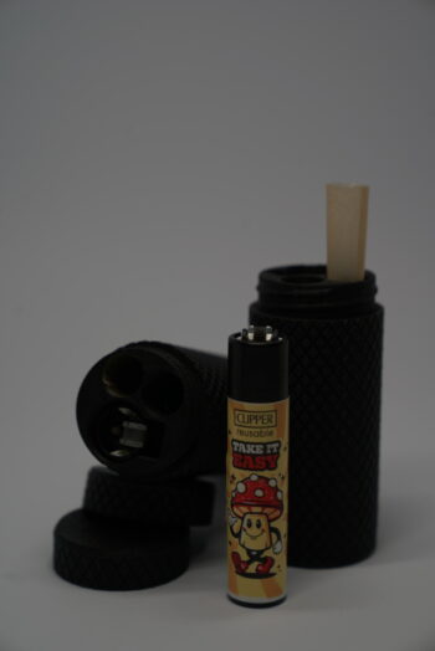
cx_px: 218
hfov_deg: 19.5
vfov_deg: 28.8
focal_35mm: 70
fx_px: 1267
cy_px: 326
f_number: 5.6
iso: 100
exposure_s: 1/100
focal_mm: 70
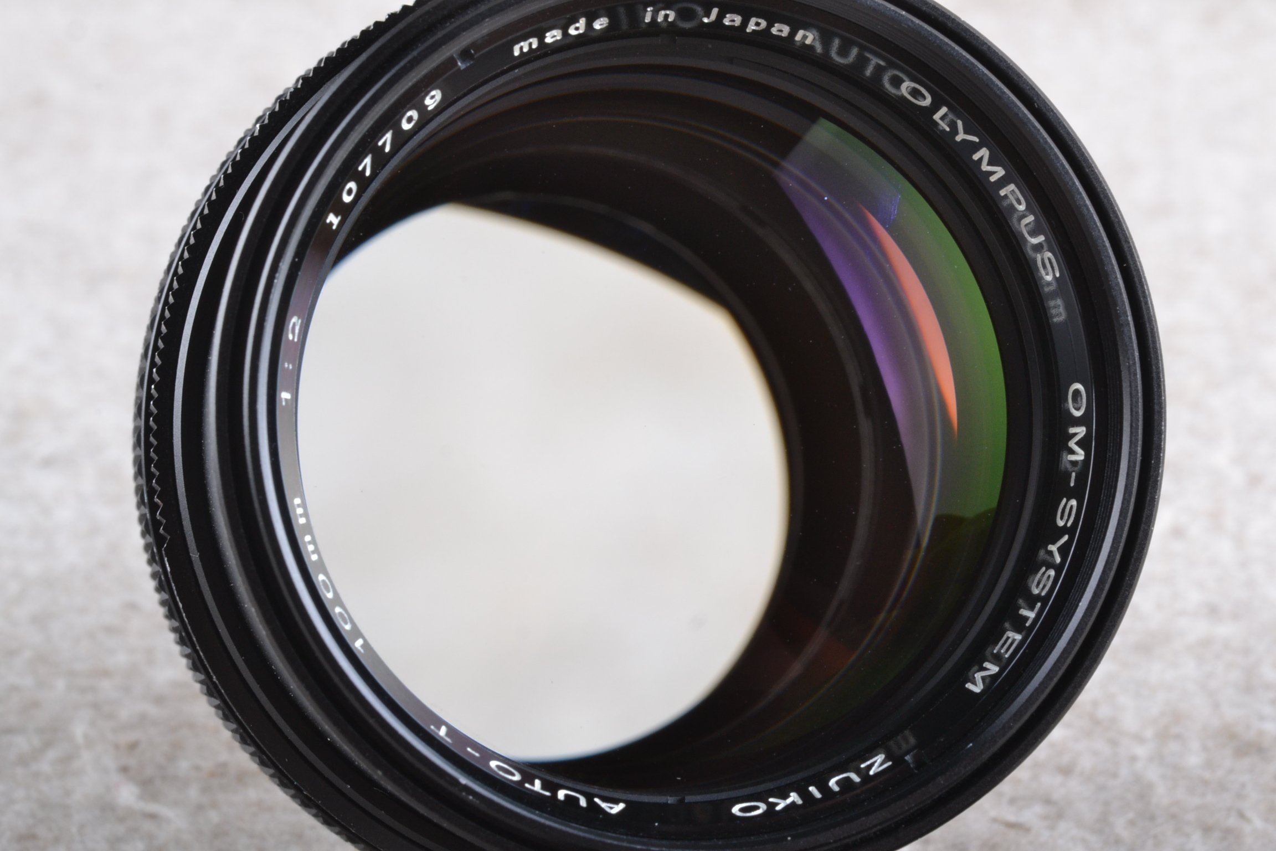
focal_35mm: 90
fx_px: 3190
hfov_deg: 22.6
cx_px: 638
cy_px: 426
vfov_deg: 15.2
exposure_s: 1/160
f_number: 20
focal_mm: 60
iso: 400
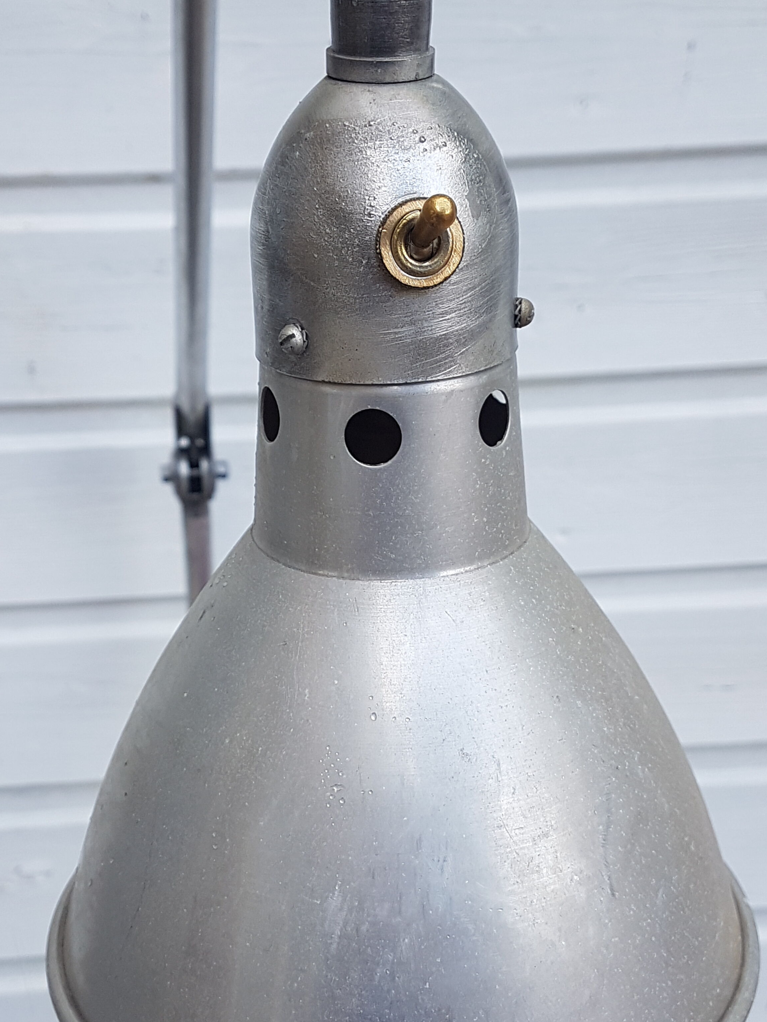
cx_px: 346
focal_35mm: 34
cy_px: 576
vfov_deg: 53.8
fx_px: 1005
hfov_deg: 41.7
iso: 40
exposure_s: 1/261
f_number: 1.7
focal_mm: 4.2
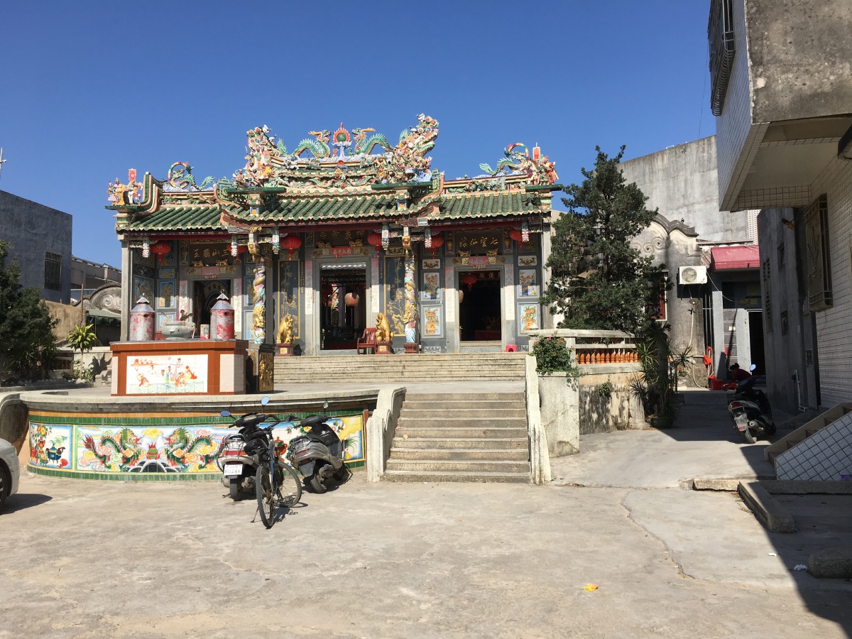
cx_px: 426
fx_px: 714
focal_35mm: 29
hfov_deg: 61.7
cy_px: 320
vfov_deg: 48.2
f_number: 2.2
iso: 25
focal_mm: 4.15
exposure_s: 1/2079
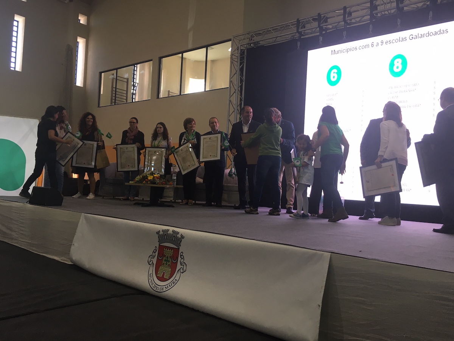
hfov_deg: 61.7
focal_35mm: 29
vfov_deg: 48.2
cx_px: 227
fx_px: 380
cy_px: 170
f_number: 2.2
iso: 32
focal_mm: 4.15
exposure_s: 1/33
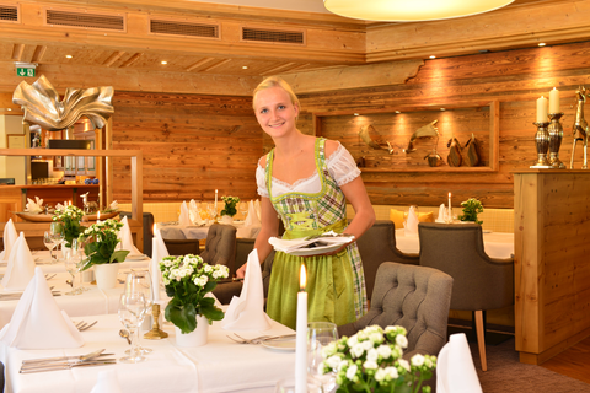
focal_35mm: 45
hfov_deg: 43.6
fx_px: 737
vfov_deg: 29.9
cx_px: 295
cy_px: 196
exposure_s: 1/2
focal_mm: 45
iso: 100
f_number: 8
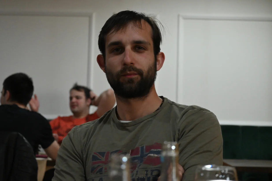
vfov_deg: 18.2
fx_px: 567
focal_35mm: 75
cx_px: 136
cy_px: 90
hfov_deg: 27.0
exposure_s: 1/80
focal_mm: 50
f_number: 4.5
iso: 3200
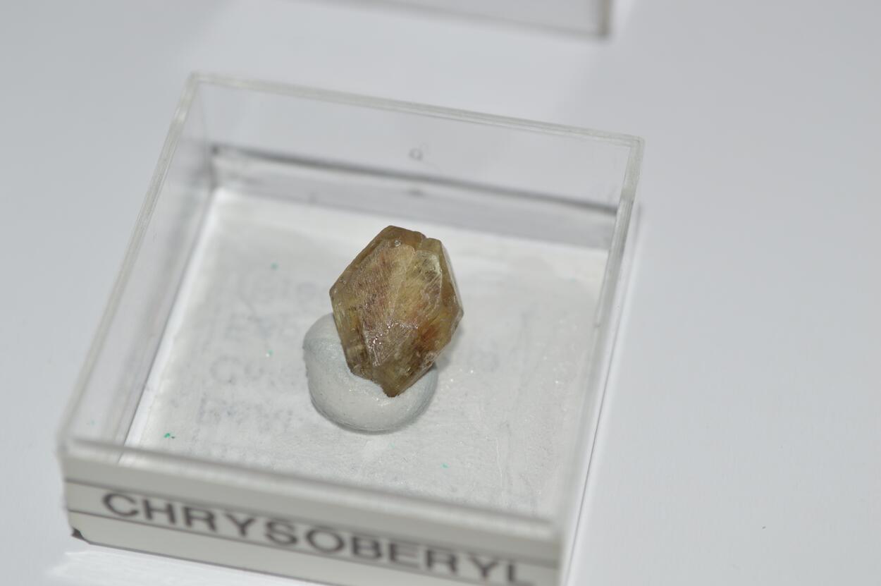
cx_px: 440
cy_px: 293
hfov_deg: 24.6
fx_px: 2017
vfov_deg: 16.5
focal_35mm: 82
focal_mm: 55
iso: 100
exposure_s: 1/60
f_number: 8
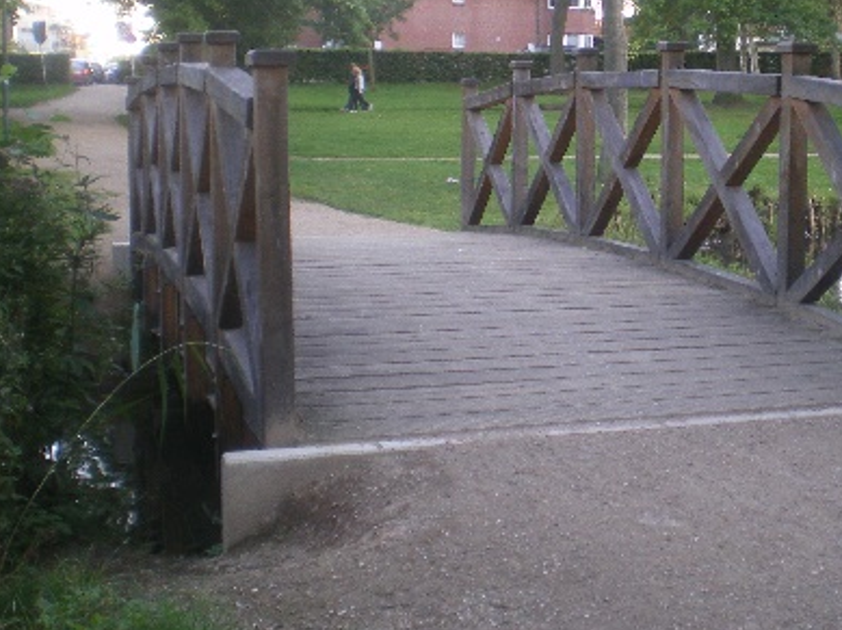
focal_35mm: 60
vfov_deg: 24.2
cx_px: 554
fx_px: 1458
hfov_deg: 32.0
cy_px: 169
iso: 160
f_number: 3.1
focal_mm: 6.3
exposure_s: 1/30
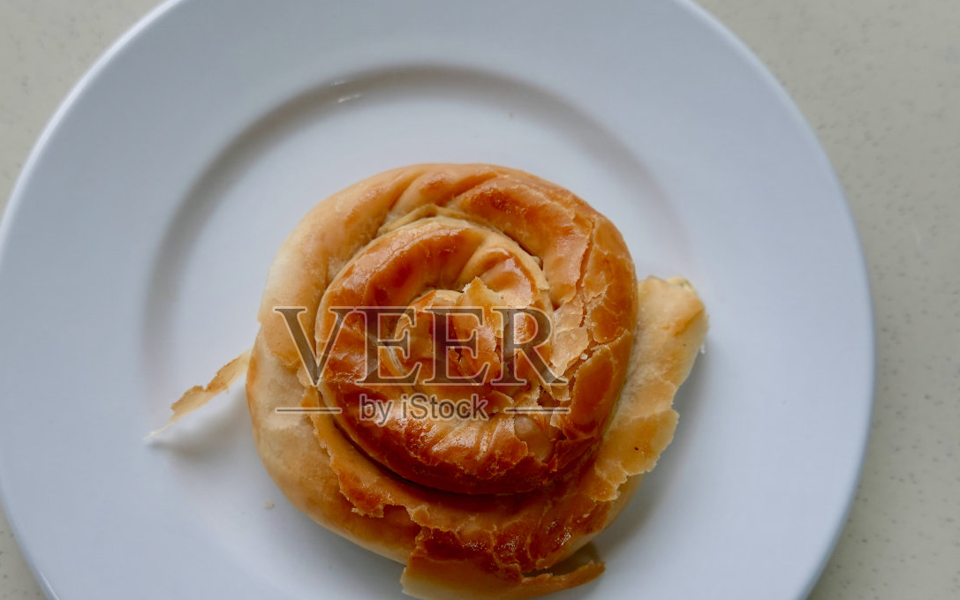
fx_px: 942
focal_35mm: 36
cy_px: 368
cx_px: 422
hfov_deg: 53.9
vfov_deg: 35.2
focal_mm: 9
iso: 100
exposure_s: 1/30
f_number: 2.8
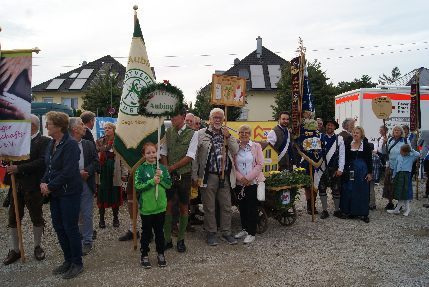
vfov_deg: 48.0
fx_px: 322
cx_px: 214
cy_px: 144
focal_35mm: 27
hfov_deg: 67.3
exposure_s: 1/80
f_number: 9
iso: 100
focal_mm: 18
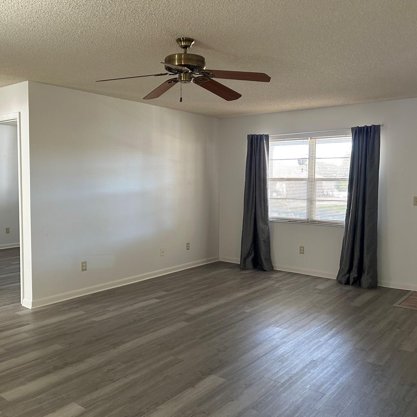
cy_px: 209
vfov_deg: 52.5
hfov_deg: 52.5
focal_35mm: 31
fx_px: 422
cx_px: 196
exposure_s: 1/60
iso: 160
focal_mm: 5.7
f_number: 1.5
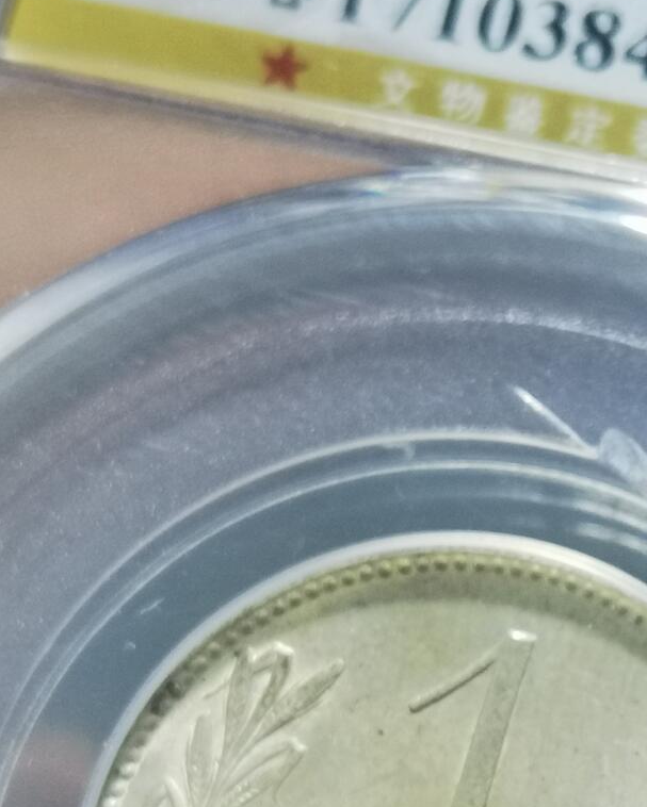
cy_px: 636
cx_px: 650
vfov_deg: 13.1
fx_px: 3493
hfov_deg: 10.5
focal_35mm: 146
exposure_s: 1/100
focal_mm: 6.67
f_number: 1.9
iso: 160
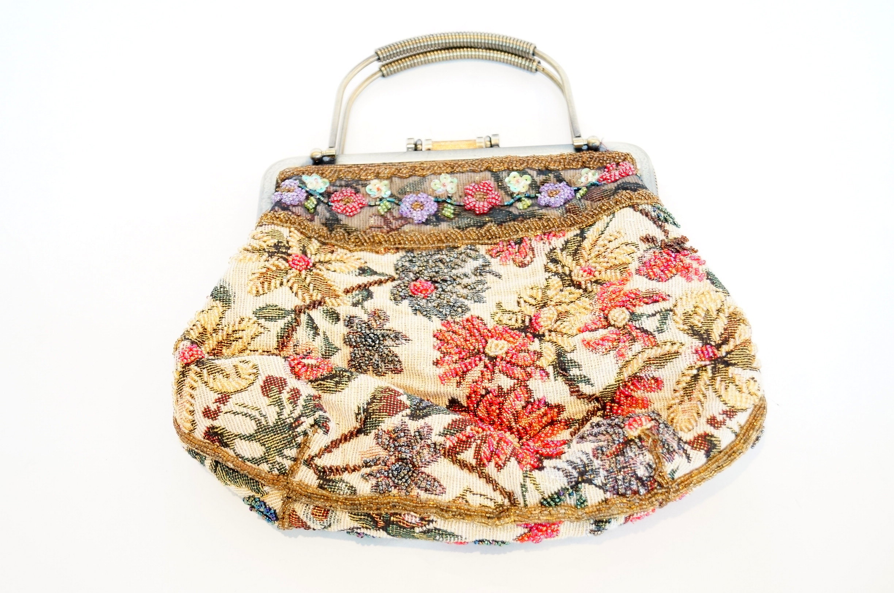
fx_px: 1116
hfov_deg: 43.7
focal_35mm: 45
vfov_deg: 29.8
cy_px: 296
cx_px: 447
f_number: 4.5
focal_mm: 30
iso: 3200
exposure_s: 1/60
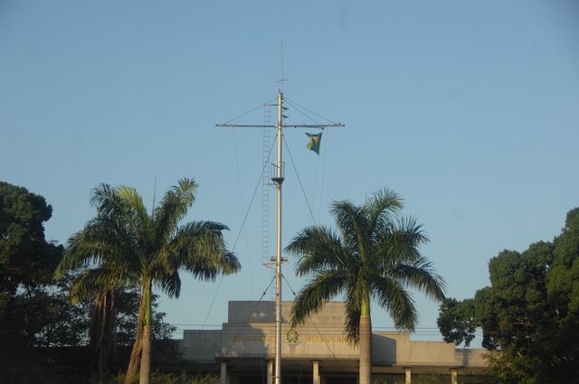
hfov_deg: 21.9
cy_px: 192
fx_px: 1494
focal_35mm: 93
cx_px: 290
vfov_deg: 14.7
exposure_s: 1/500
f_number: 6
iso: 500
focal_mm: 62
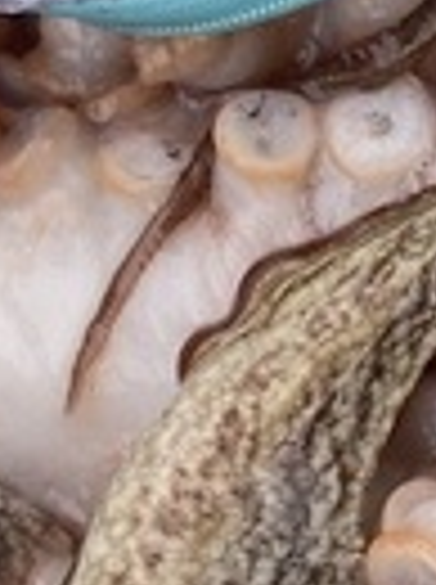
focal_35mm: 184
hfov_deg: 8.0
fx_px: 3100
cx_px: 481
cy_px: 590
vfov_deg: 10.7
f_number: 1.8
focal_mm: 3.99
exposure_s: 1/500
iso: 20
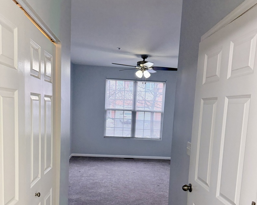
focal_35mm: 32
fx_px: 243
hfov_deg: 55.7
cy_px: 137
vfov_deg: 45.1
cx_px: 131
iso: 200
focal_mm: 6.76
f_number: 1.78
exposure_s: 1/120
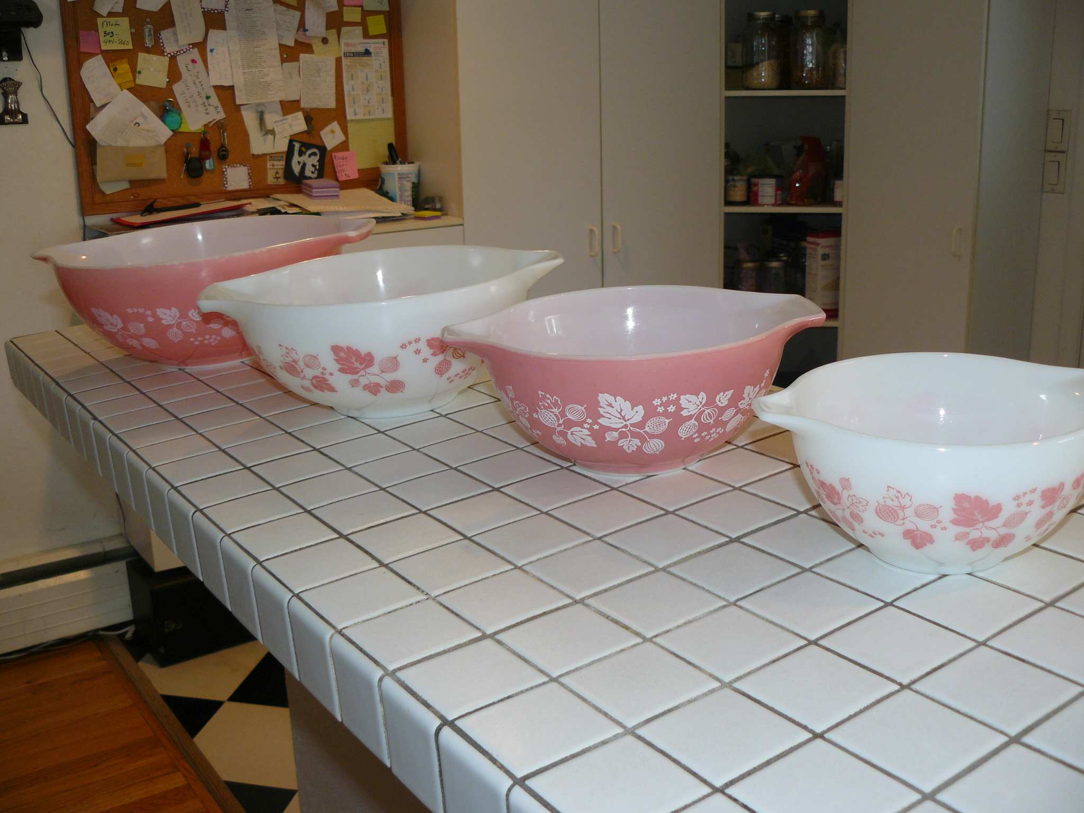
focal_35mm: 36
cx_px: 542
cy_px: 406
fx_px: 1127
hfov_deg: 51.4
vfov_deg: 39.7
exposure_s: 1/20
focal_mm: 6
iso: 100
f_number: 2.8
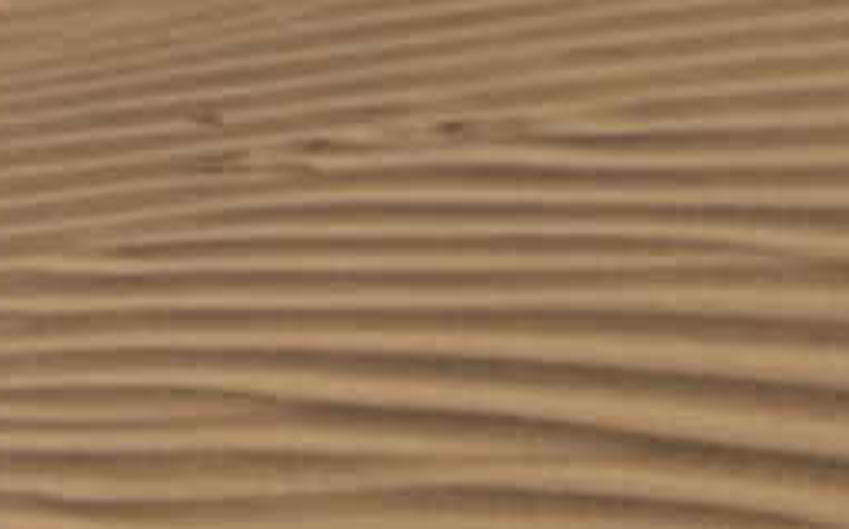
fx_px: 5919
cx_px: -1801
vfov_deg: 4.9
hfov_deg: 7.2
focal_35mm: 256
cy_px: -1111
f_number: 9
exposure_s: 1/400
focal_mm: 40
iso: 200
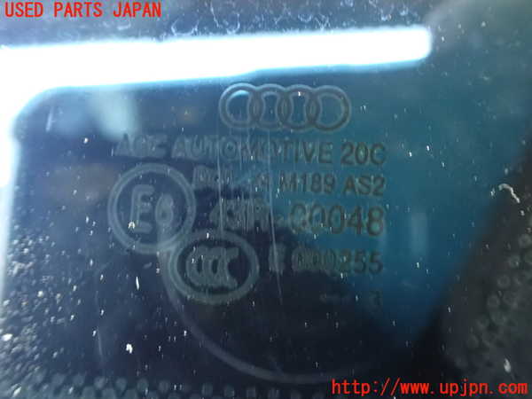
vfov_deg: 46.8
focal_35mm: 30
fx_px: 461
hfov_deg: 60.0
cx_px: 266
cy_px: 200
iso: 1600
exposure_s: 1/13
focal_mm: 5.4
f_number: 2.3
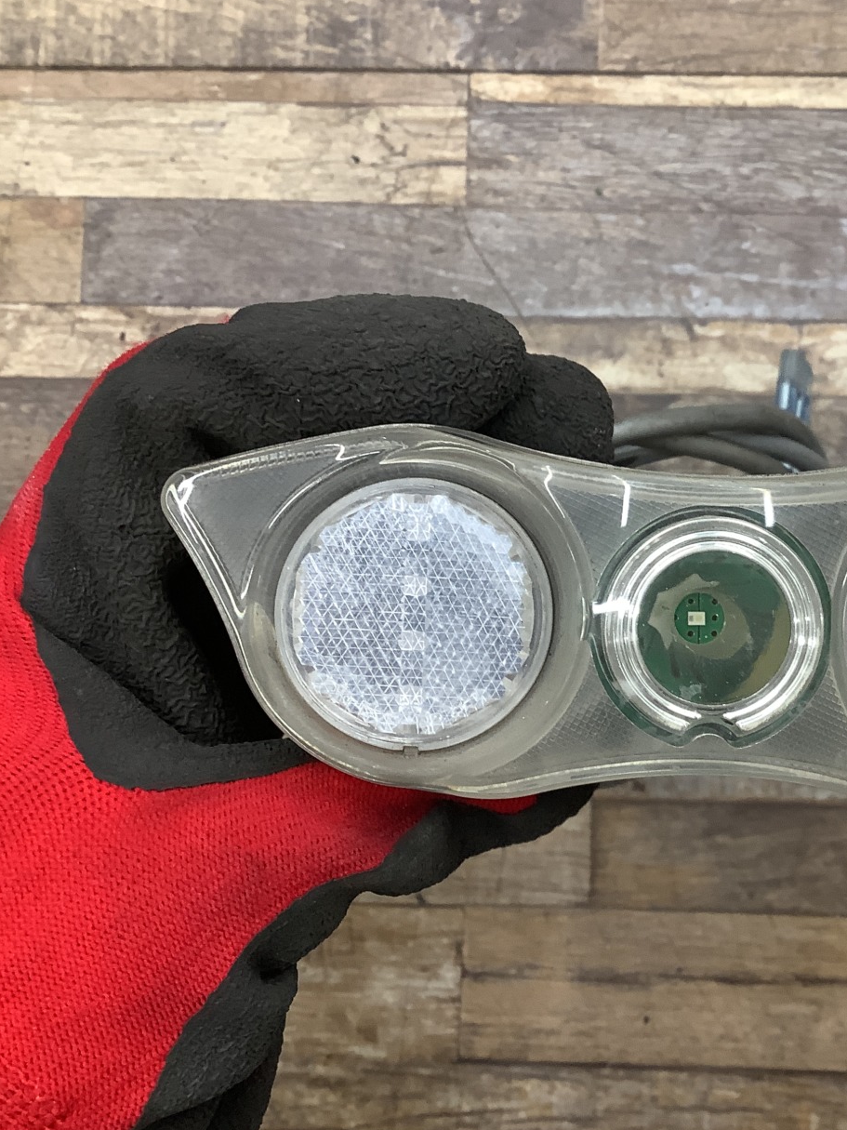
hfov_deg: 33.5
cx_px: 652
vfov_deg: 44.8
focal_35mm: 42
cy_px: 568
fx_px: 1370
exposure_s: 1/60
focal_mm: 3.3
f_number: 2.4
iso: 125
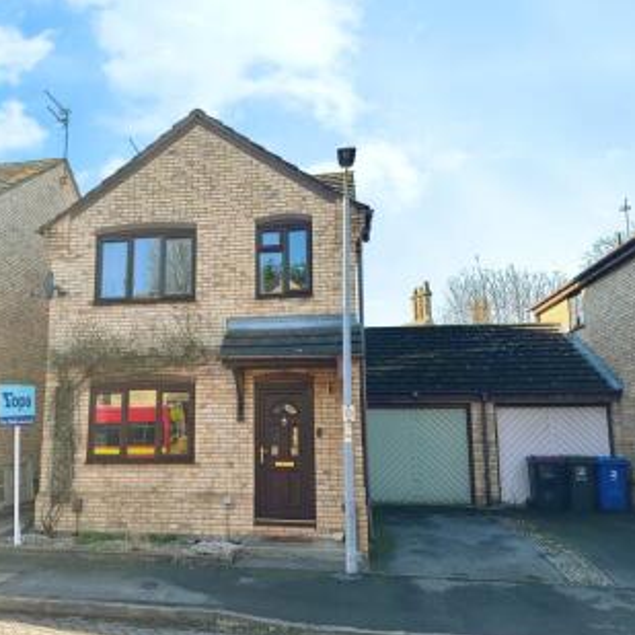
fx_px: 602
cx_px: 226
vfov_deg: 55.6
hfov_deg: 54.8
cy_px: 320
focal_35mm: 29
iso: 80
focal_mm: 6.86
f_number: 1.78
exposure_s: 1/1473
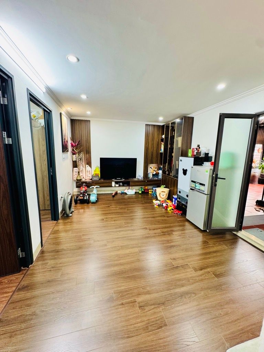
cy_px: 176
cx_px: 132
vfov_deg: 102.1
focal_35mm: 14
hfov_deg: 85.7
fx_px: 142
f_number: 2.2
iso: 160
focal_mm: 2.22
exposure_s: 1/50
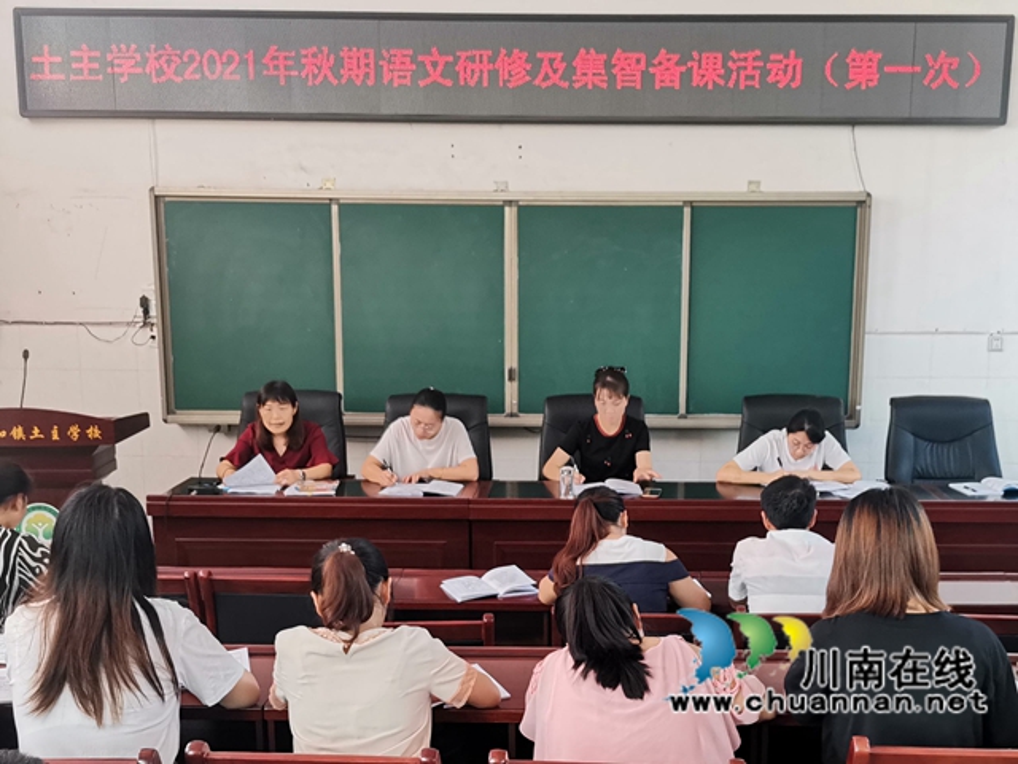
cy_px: 382
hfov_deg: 67.3
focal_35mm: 26
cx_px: 509
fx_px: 765
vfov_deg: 53.1
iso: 160
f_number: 1.8
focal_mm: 4.75
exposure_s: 1/100
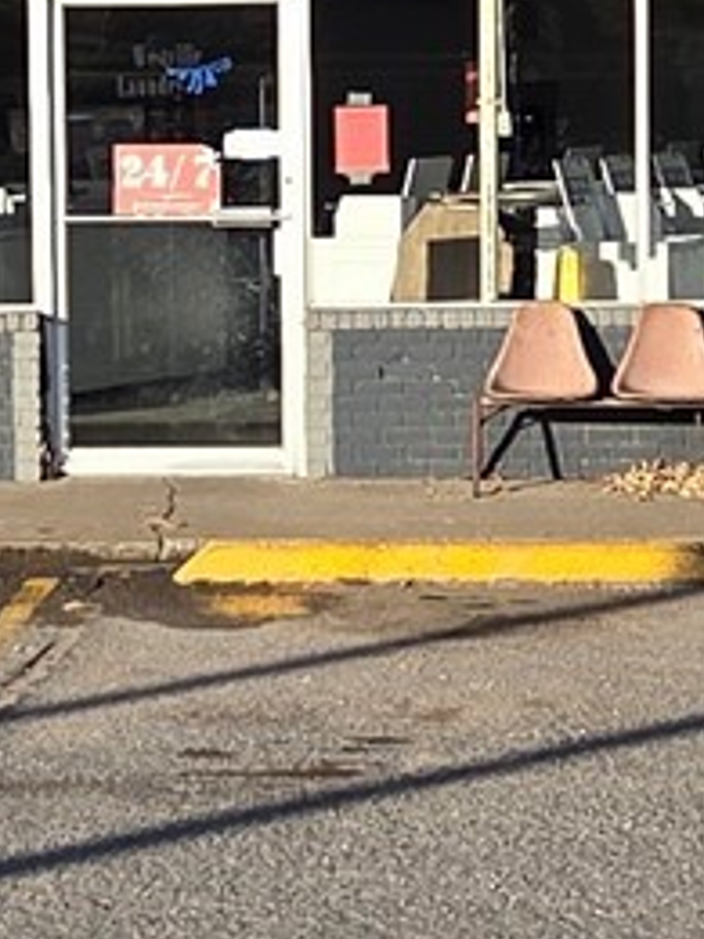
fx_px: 4610
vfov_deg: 11.6
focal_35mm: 170
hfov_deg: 8.7
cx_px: 130
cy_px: 386
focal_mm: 5.4
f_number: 1.8
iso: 80
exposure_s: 1/3809
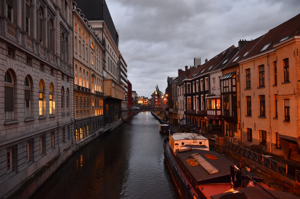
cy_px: 100
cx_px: 150
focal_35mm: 27
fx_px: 225
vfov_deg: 47.7
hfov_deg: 67.5
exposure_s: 1/20
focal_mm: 18
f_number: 3.5
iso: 1600
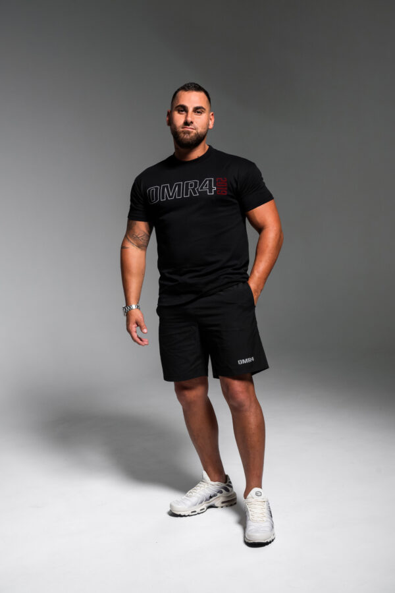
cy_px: 296
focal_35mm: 45
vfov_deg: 43.6
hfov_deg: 29.9
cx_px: 198
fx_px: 741
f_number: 6.3
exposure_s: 1/160
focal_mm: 45
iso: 640
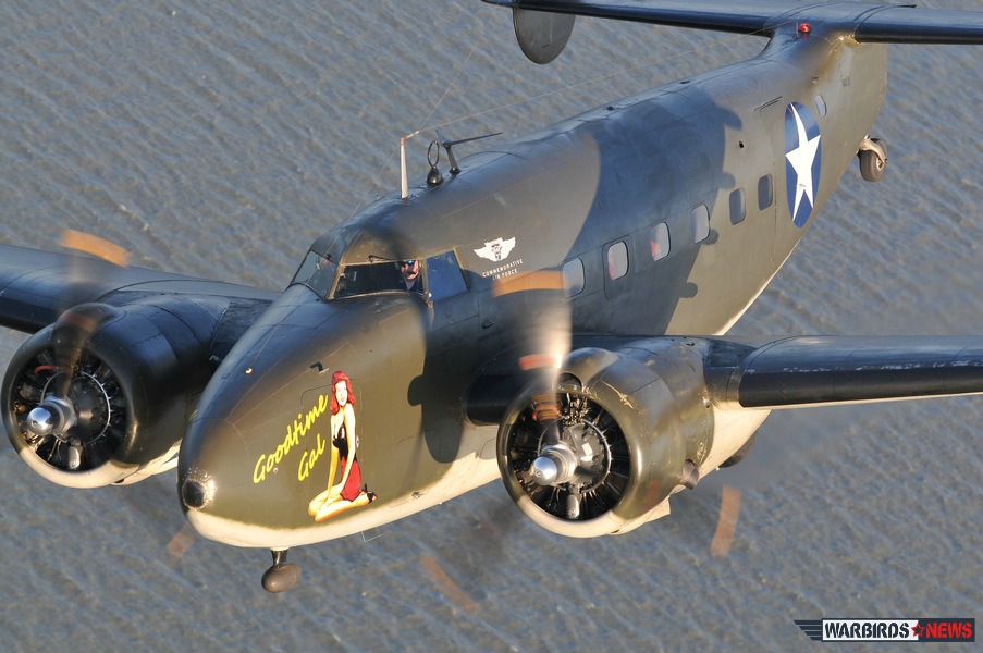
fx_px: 7160
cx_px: 492
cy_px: 326
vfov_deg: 5.2
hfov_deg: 7.9
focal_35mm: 262
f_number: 5.6
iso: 200
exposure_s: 1/350
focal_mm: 175
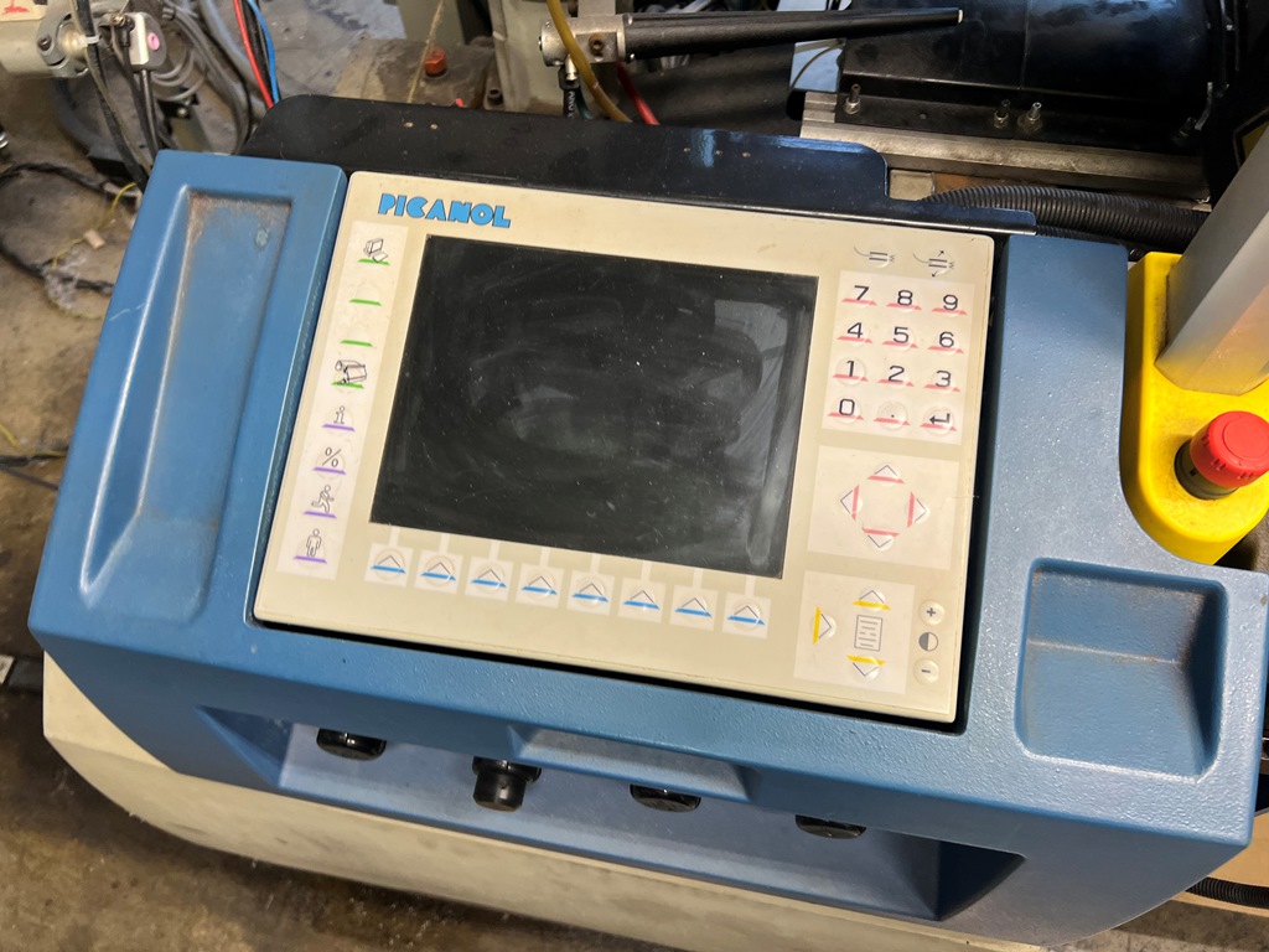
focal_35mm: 26
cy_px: 476
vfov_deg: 53.1
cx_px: 634
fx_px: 953
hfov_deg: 67.3
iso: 80
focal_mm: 5.7
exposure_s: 1/100
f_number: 1.5
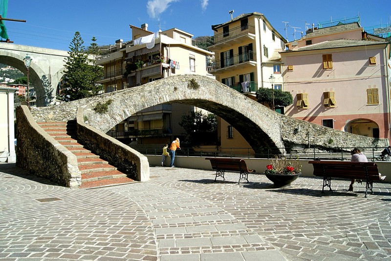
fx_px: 293
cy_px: 130
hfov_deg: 67.4
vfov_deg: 47.9
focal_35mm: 27
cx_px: 196
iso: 100
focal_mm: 18
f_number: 10
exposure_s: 1/160
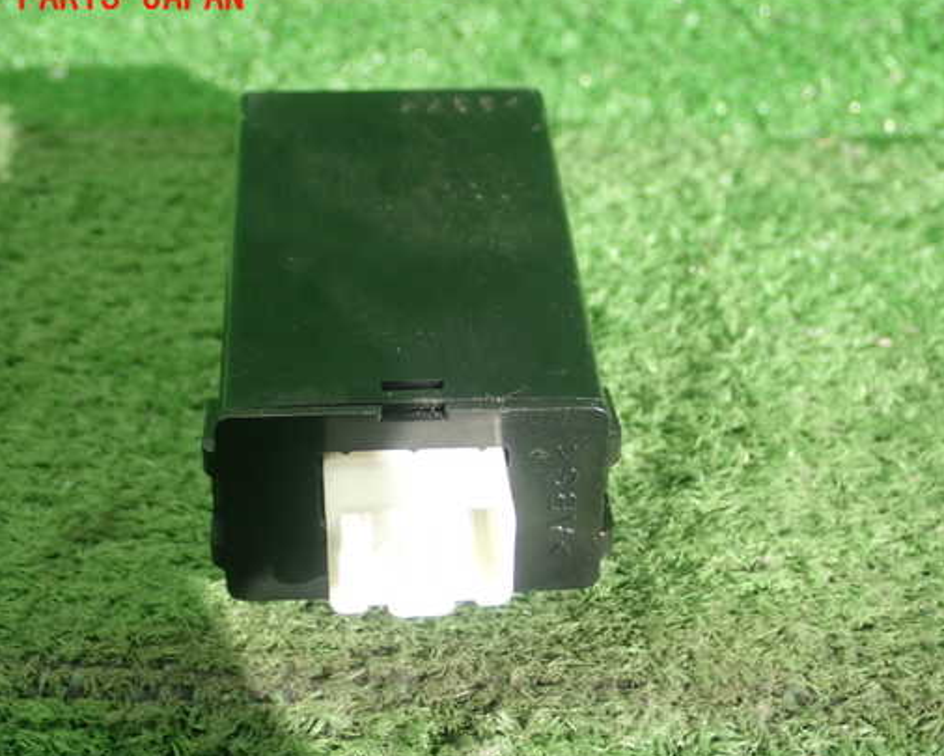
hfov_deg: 28.7
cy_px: 394
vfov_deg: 23.2
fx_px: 1844
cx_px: 465
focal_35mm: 66
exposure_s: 1/80
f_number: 3.5
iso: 200
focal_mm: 10.29
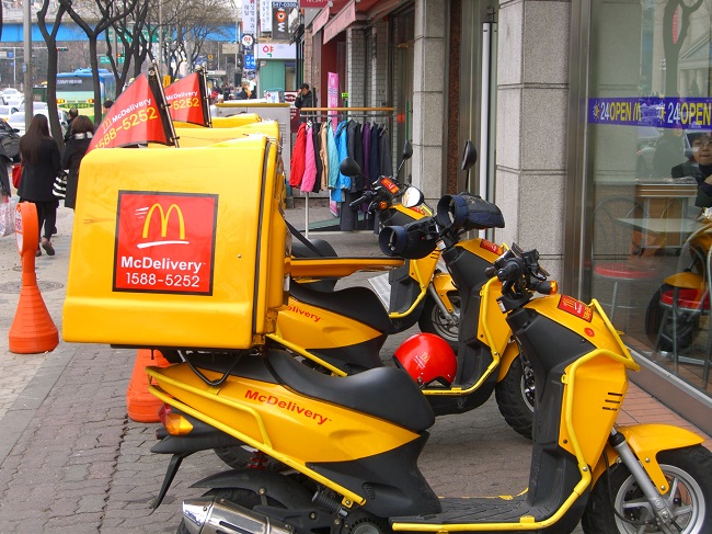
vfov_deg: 25.6
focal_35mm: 57
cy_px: 267
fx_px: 1172
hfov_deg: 33.8
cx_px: 356
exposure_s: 1/60
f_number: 3.6
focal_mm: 11.8
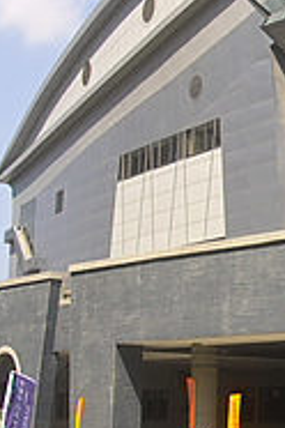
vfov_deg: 19.9
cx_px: 287
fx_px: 1187
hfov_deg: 13.5
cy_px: 28
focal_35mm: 100
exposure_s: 1/800
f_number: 4.5
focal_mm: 18
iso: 100
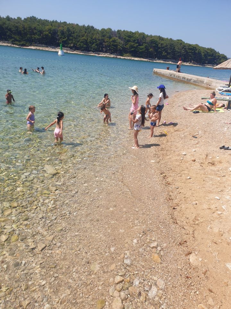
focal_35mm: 26
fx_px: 231
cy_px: 154
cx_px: 116
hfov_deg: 53.1
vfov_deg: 67.3
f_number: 2.4
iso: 50
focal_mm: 4.3
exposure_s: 1/1585
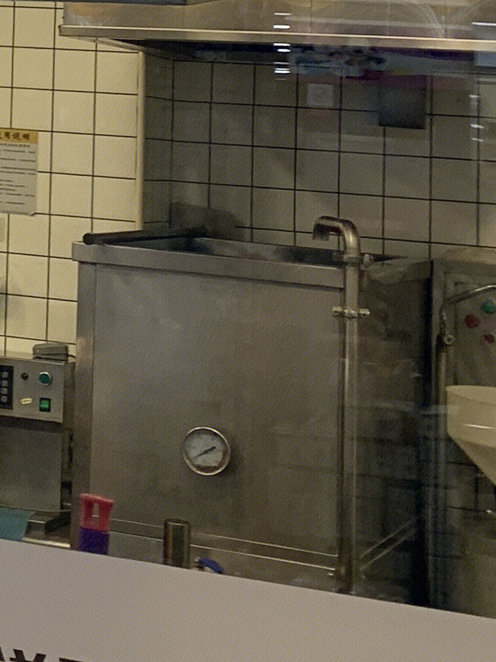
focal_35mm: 109
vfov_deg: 17.2
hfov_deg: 12.0
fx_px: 2083
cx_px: -513
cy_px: -146
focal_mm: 4.25
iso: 80
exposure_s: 1/100
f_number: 1.8
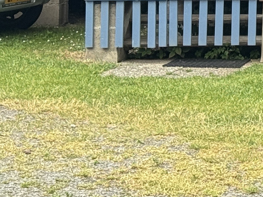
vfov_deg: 6.4
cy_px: -217
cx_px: 595
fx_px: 1702
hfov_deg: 8.2
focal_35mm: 224
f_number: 1.78
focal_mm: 6.76
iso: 64
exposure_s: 1/888
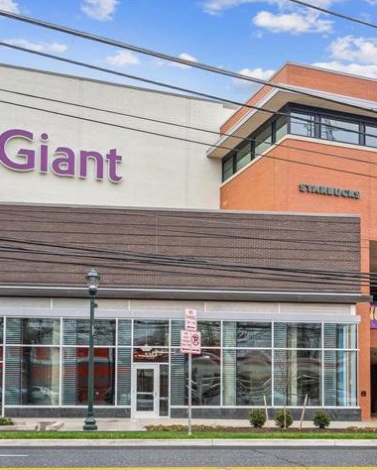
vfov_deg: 39.5
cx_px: 233
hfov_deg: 32.0
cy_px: 235
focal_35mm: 47
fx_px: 655
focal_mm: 33
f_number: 6.3
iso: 200
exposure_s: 1/100
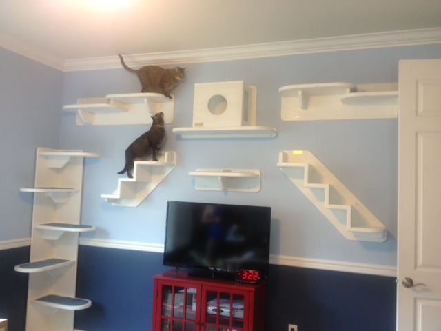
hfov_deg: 52.6
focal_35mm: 35
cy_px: 166
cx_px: 220
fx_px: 446
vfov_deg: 40.7
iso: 64
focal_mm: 4.28
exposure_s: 1/20
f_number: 2.4
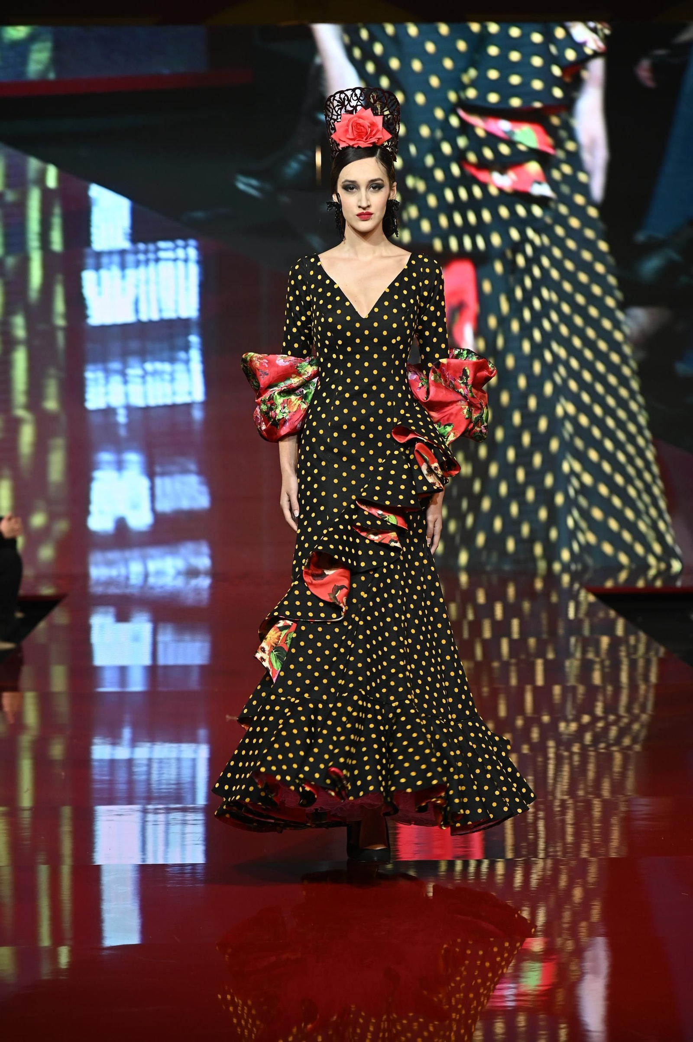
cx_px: 346
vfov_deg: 22.2
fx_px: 2660
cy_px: 521
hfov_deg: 14.8
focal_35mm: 92
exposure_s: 1/250
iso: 1000
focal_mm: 92
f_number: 4
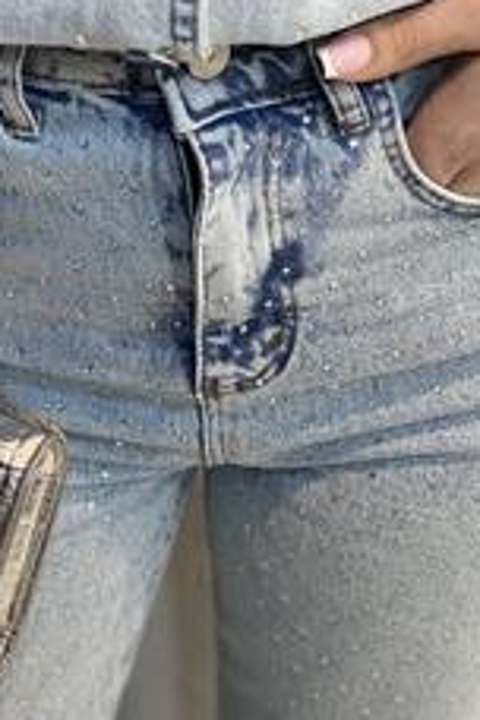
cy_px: 469
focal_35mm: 98
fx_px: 1960
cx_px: 278
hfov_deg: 14.0
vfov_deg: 20.8
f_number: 2
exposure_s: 1/100
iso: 160
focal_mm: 6
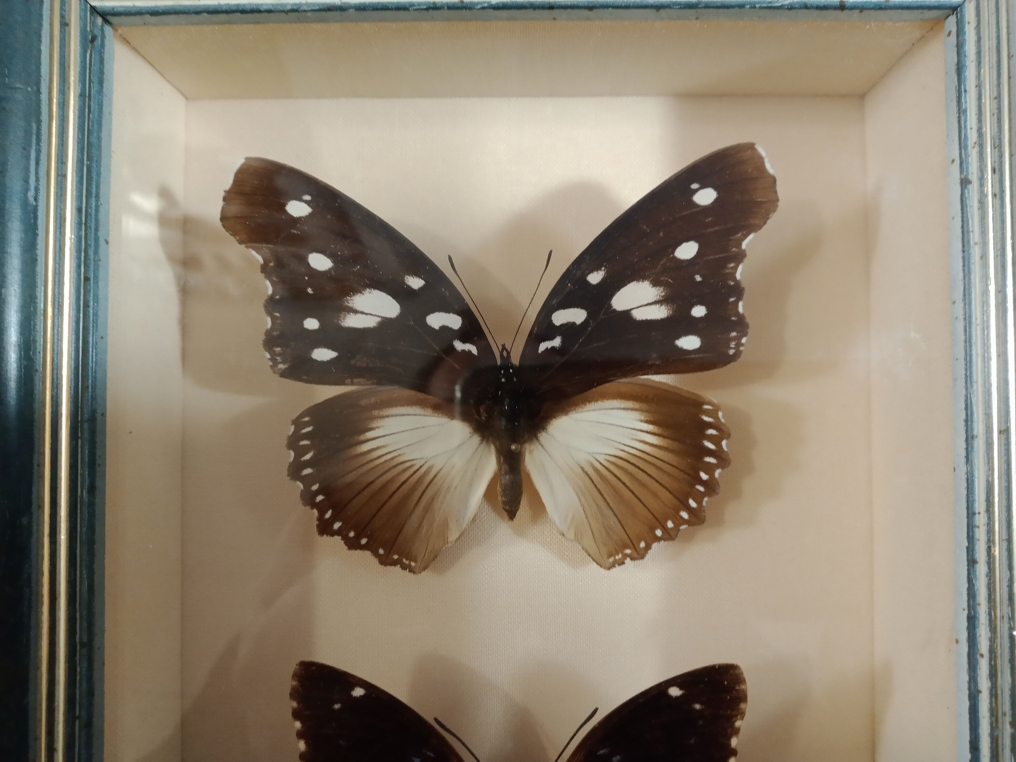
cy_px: 381
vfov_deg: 51.4
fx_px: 792
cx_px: 508
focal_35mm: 27
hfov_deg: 65.3
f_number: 2
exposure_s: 1/33.3
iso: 358
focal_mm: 3.54
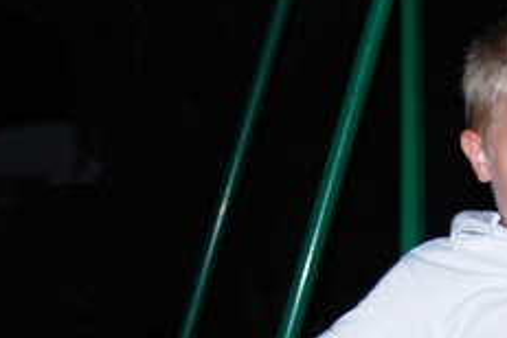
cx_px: 639
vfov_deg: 6.9
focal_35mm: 197
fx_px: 2774
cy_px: 413
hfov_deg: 10.2
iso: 400
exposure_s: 1/60
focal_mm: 38
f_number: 5
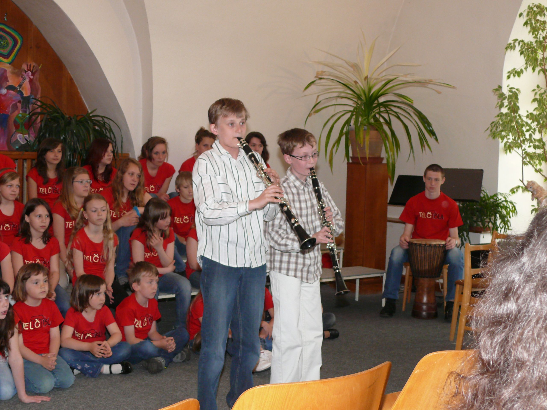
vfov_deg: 29.7
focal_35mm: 49
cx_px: 274
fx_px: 774
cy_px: 205
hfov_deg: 38.9
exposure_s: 1/125
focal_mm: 9.5
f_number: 3.2
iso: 200
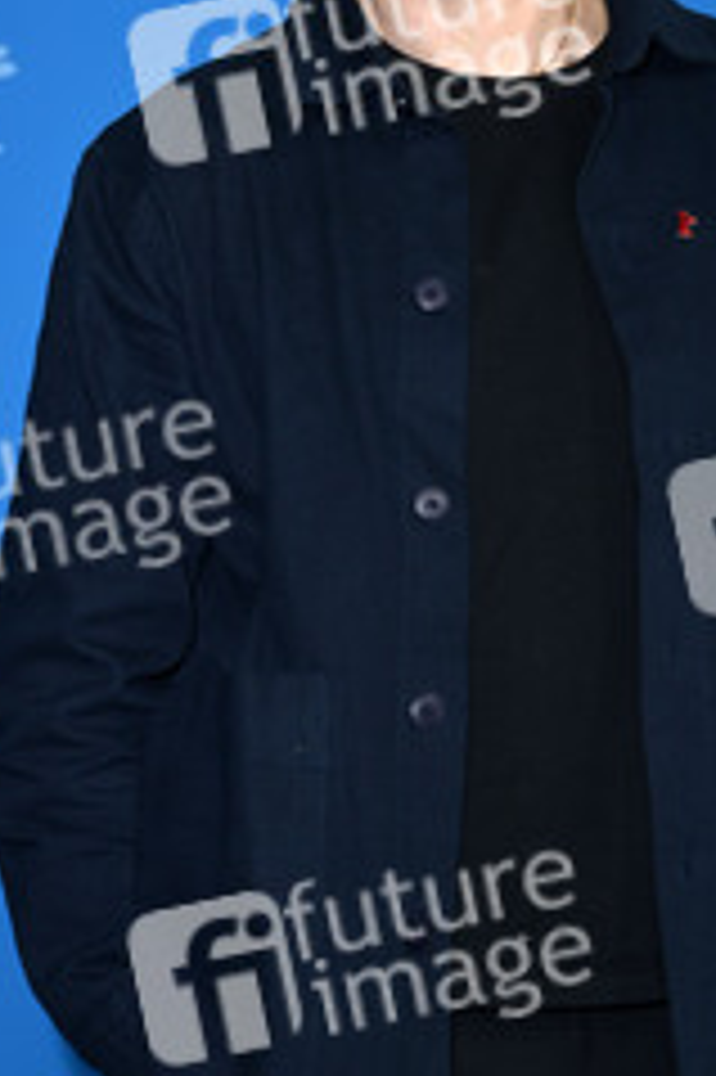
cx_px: 491
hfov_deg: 10.0
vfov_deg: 14.9
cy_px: 284
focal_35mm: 137
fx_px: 4093
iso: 1000
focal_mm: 82
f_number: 5.6
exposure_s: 1/250
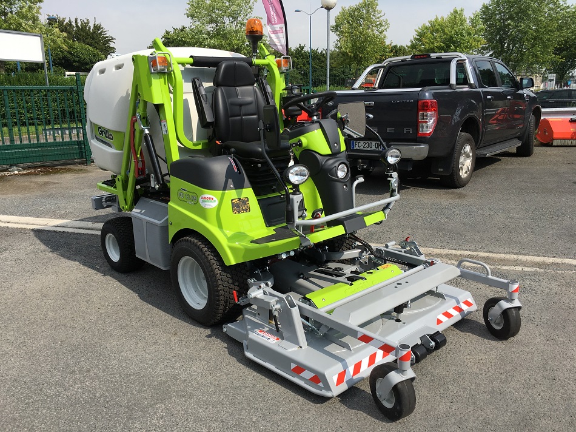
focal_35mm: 29
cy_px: 216
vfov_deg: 48.2
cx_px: 288
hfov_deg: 61.7
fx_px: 482
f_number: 2.2
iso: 25
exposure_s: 1/1789
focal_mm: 4.15
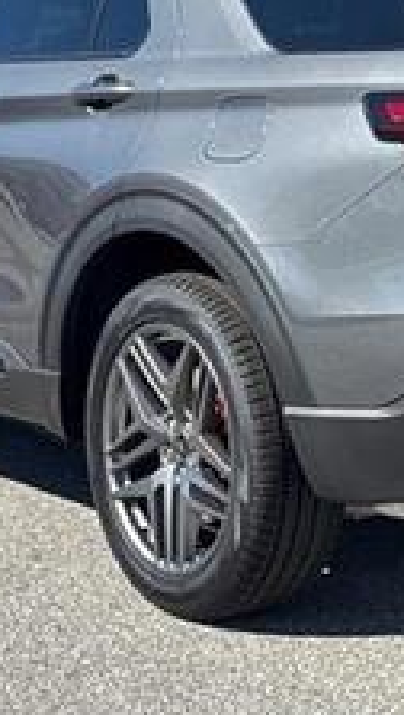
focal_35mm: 118
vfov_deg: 18.0
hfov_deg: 10.3
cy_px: 183
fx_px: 2240
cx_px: 305
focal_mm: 6.76
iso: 64
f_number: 1.78
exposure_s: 1/3257
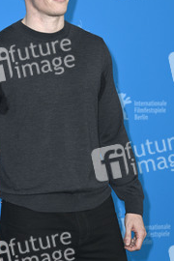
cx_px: 53
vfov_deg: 14.1
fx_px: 1051
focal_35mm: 145
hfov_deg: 9.5
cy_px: 110
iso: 800
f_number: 5.6
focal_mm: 98
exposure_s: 1/250
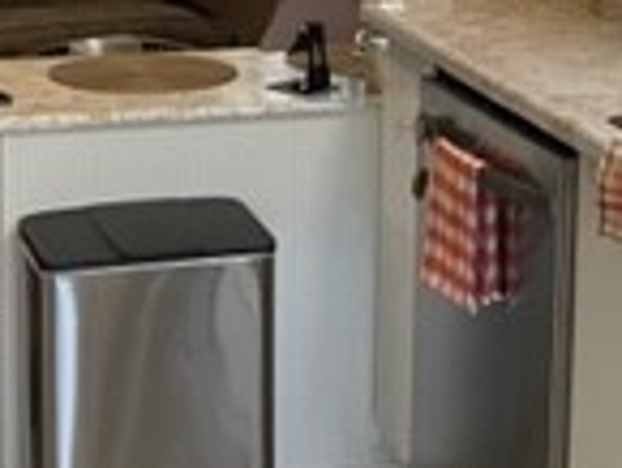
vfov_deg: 12.6
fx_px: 2068
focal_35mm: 115
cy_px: -86
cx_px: 382
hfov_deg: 17.1
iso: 100
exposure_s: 1/63
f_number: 1.6
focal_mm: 5.1
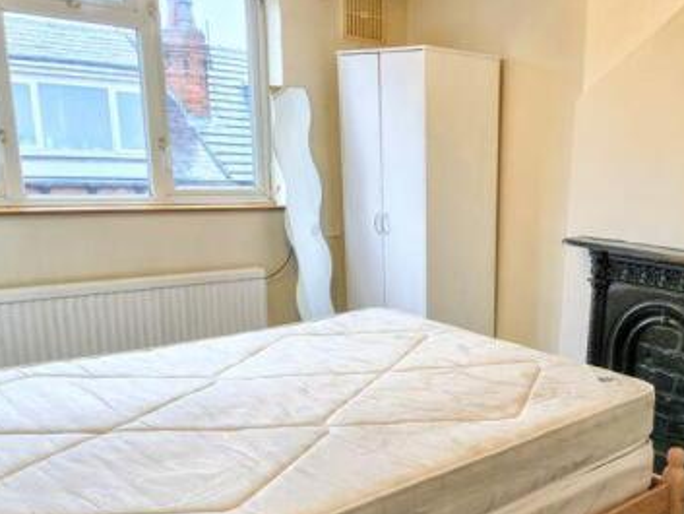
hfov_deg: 47.0
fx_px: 751
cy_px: 354
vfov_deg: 37.2
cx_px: 522
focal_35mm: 38
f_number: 1.8
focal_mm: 5.4
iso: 100
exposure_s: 1/50
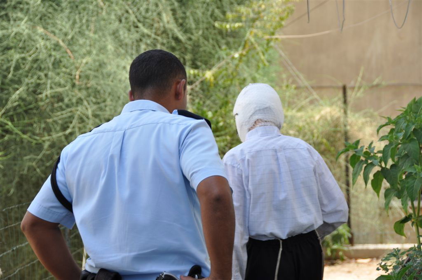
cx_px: 211
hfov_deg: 18.2
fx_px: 1317
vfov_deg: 12.1
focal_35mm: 112
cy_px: 140
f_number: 8
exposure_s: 1/250
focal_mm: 75
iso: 200
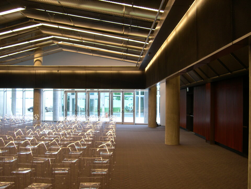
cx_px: 126
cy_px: 94
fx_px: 276
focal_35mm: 38
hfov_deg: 49.0
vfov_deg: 37.7
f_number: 2.8
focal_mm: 8
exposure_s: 1/12.9
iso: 100
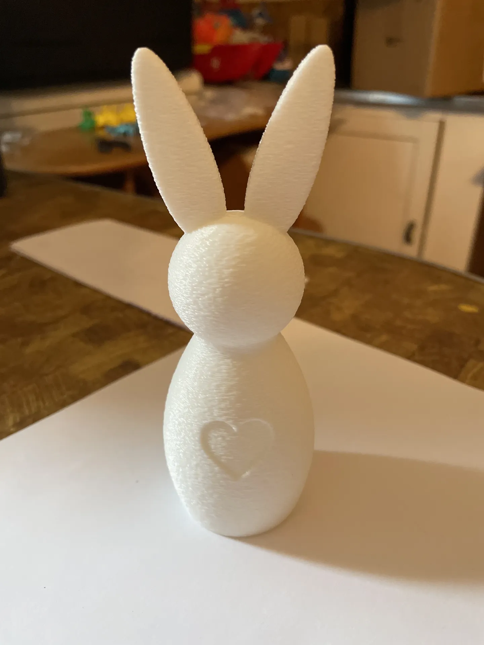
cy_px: 322
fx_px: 485
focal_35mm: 26
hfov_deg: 53.1
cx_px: 242
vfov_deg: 67.3
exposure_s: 1/60
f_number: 1.6
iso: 500
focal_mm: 4.2
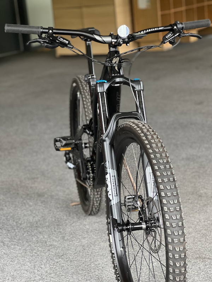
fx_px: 629
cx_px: 106
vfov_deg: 25.3
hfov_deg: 19.1
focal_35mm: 77
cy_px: 141
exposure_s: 1/40
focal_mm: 9
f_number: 2.8
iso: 250
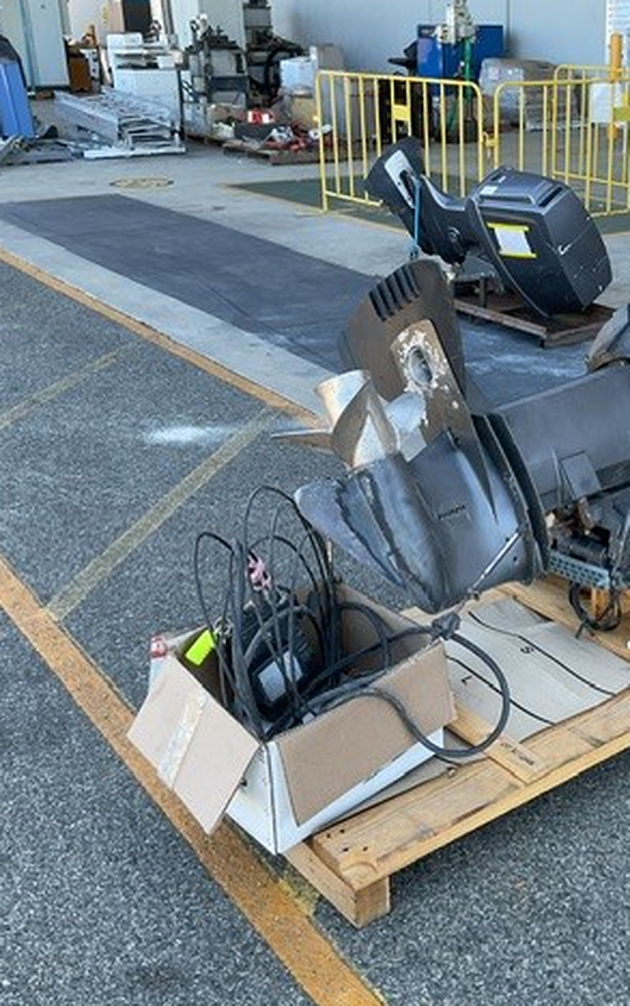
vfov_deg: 47.2
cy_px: 512
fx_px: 1152
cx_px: 540
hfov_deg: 29.6
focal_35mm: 42
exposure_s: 1/114
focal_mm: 3
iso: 16
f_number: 1.8
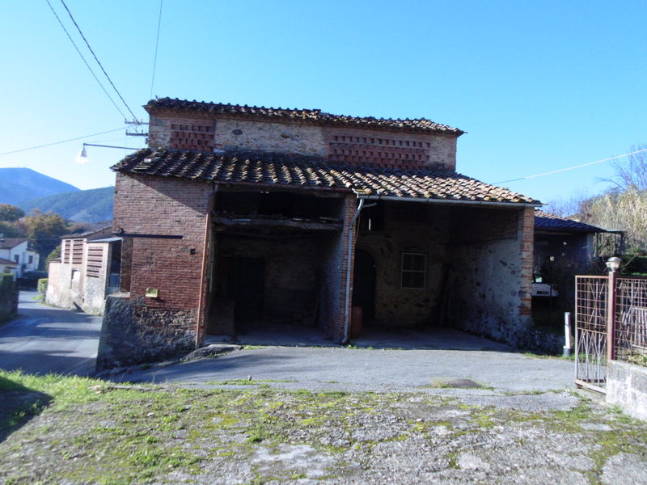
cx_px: 324
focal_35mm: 29
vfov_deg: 48.2
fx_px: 542
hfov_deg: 61.7
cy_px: 242
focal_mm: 5.3
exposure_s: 1/800
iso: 100
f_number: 3.2
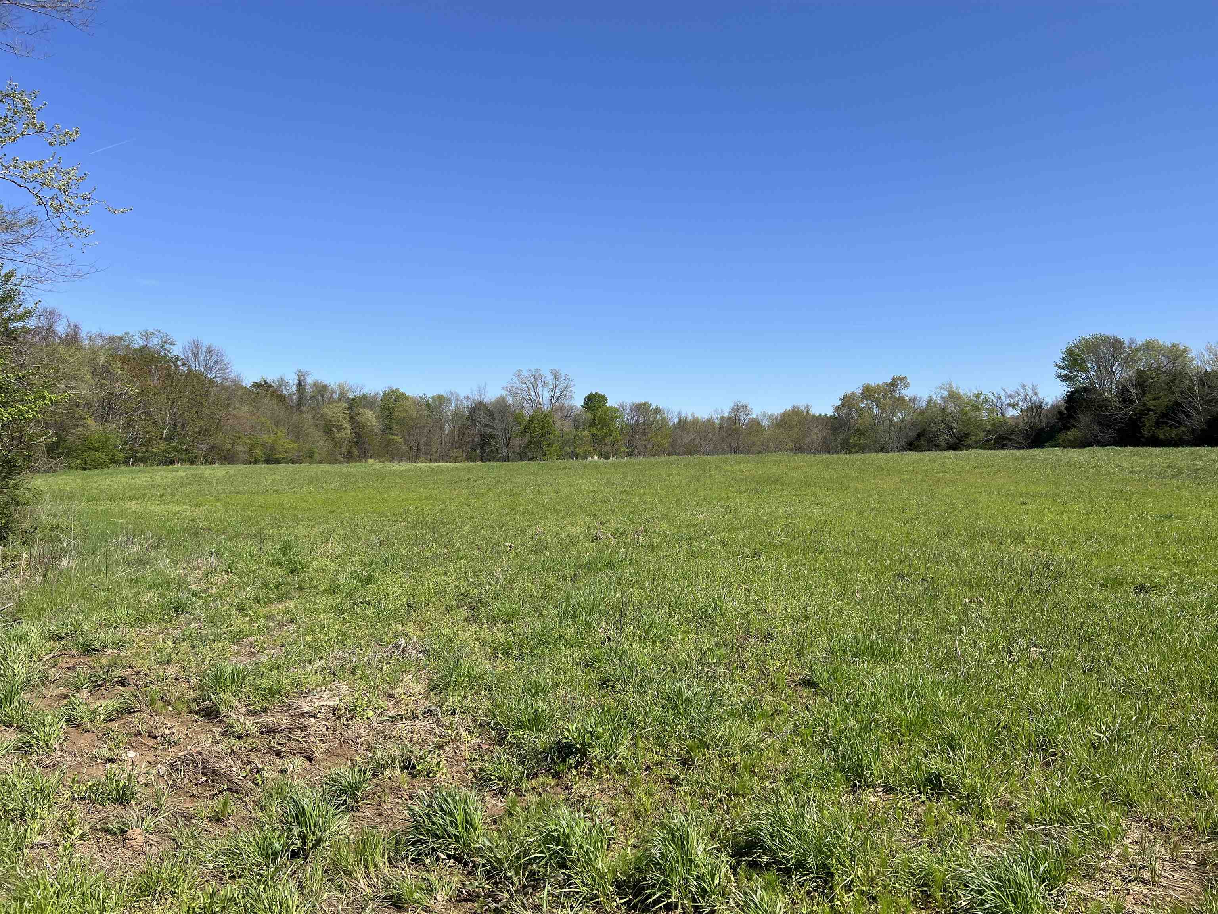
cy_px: 457
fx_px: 915
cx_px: 609
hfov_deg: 67.3
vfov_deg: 53.1
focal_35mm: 26
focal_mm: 5.7
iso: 50
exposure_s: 1/4444
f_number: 1.5
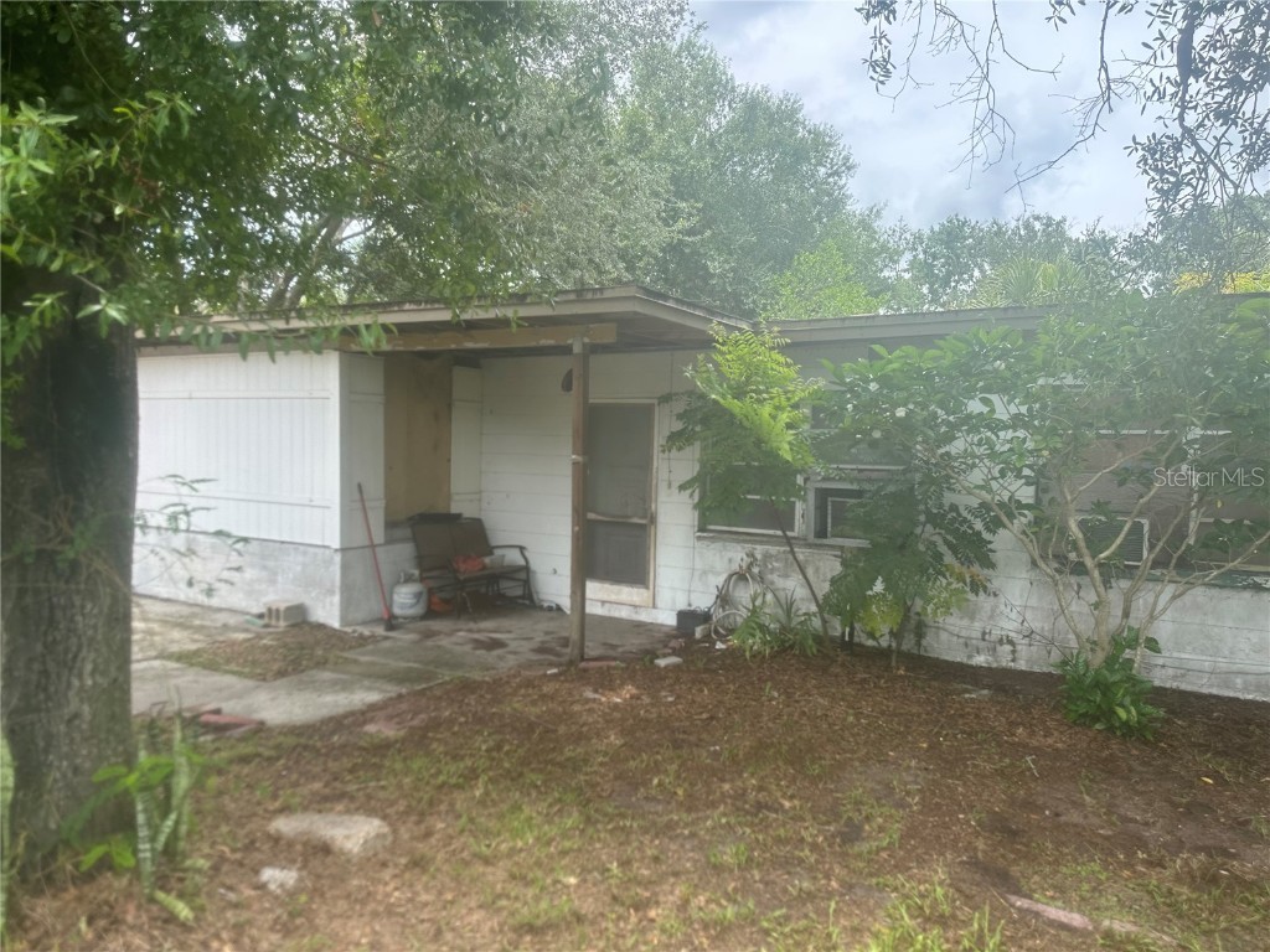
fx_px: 881
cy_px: 476
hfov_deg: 71.6
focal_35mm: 24
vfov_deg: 56.8
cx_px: 635
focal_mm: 6.86
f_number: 1.78
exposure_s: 1/879
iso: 80
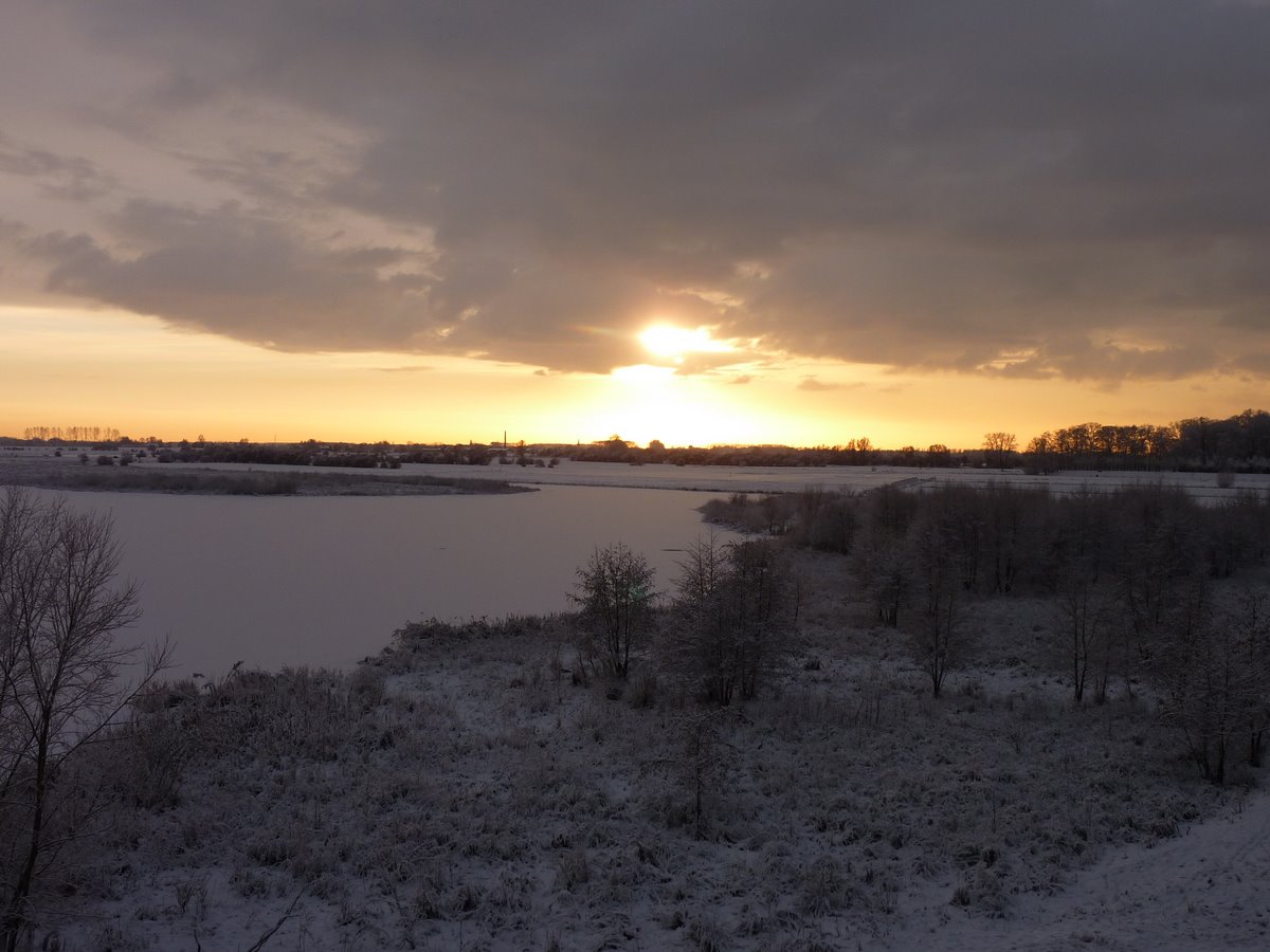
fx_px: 1468
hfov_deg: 46.8
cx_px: 635
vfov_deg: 36.0
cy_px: 476
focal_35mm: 40
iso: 80
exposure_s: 1/250
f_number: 4
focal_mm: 6.5
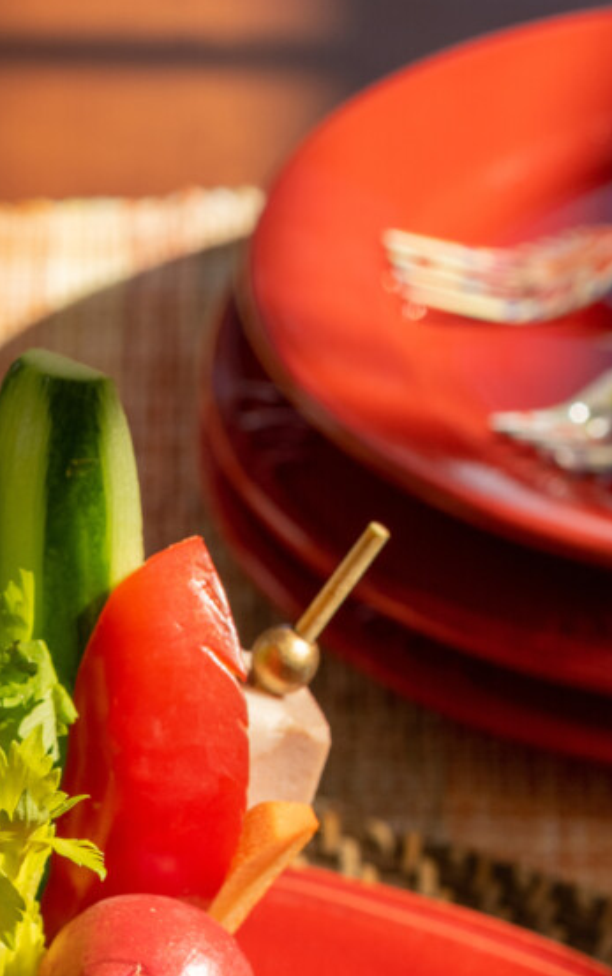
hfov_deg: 5.5
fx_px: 6395
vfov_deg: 8.6
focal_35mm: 240
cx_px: -7
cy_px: 1246
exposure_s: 1/250
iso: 200
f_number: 8
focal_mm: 85
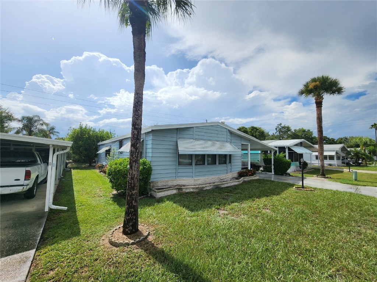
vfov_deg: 89.9
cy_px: 141
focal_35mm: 13
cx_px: 188
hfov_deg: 106.2
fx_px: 142
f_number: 2.2
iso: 50
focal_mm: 2.2
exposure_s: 1/4054
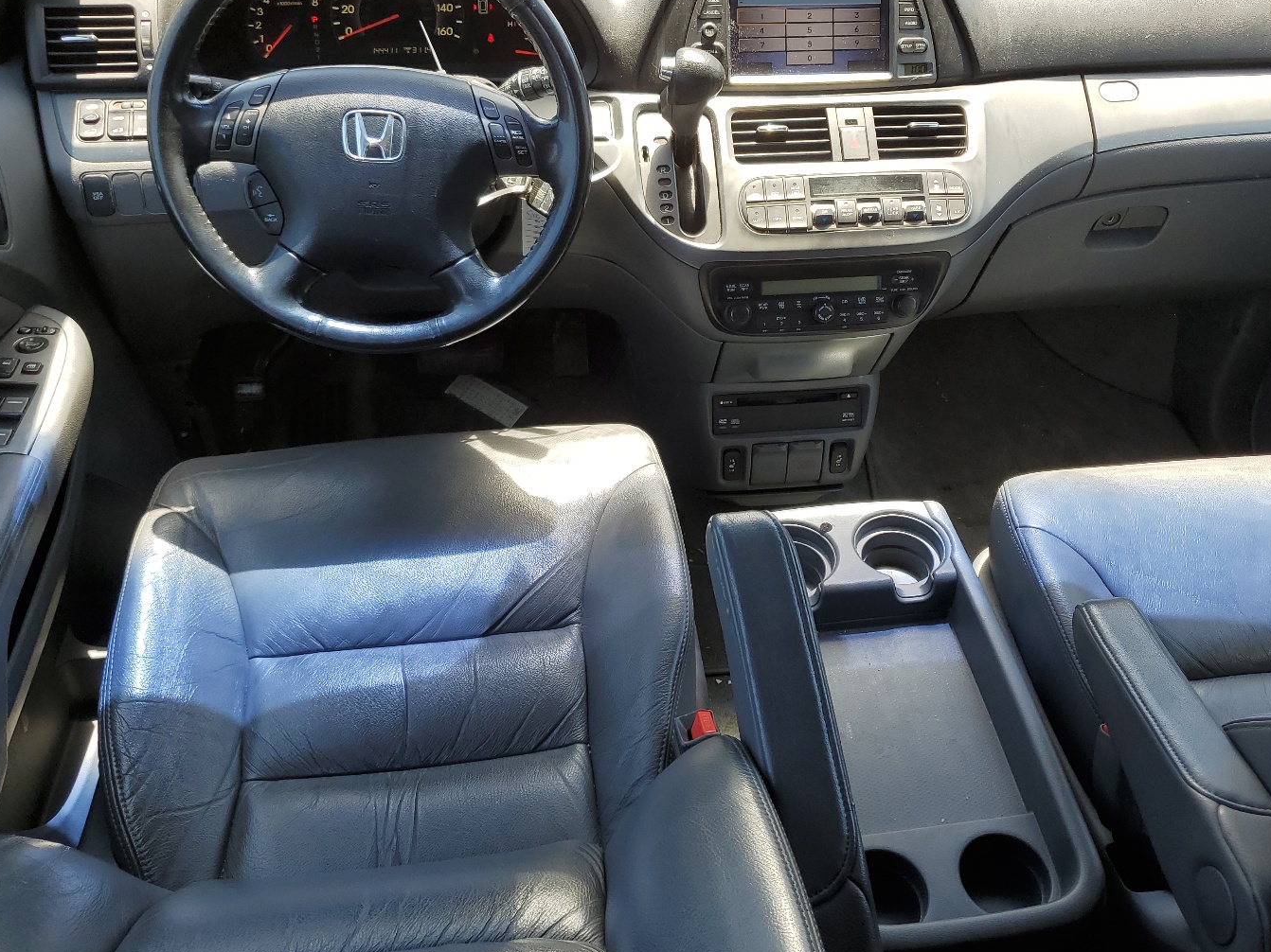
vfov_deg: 45.4
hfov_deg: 58.3
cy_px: 450
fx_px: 1138
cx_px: 692
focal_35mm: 31
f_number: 1.5
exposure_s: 1/385
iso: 50
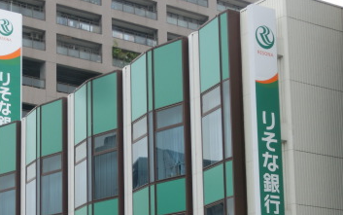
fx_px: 898
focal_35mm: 96
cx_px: 114
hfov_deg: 21.5
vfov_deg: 13.5
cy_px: 208
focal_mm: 9.16
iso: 80
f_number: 4.3
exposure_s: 1/320
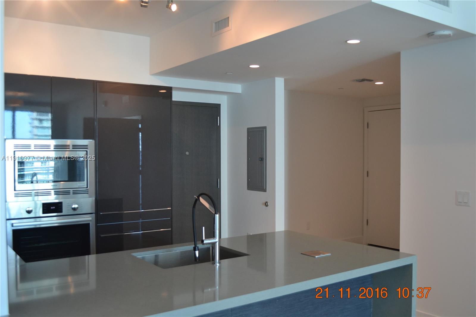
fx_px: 436
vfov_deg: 40.0
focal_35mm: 33
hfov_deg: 57.2
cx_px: 238
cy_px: 158
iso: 560
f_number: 4
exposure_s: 1/60
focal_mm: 22
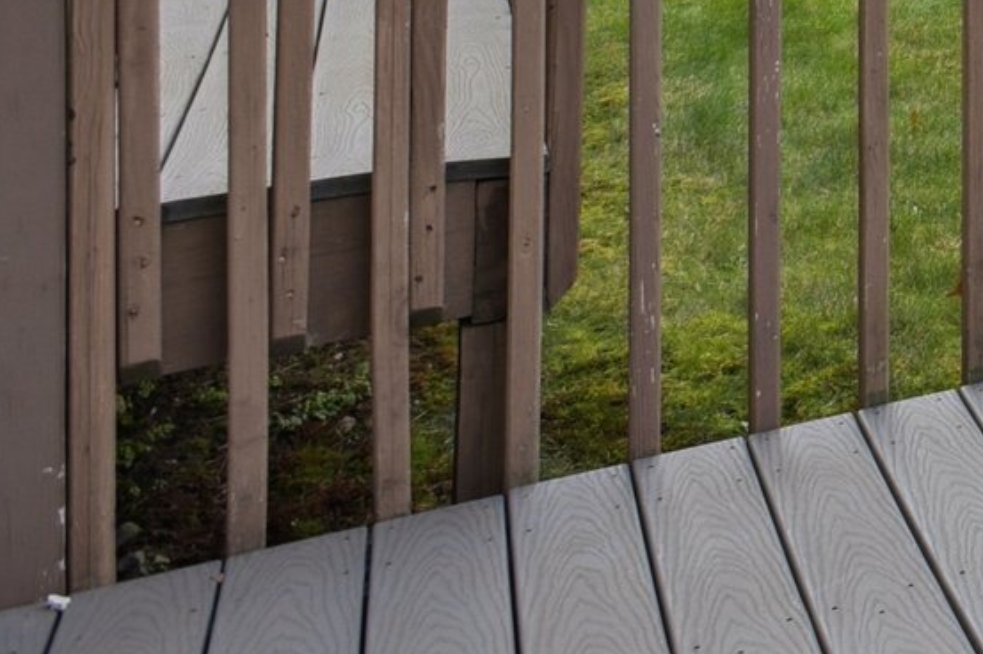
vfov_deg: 18.6
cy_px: -376
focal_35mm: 63
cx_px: 1714
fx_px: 1719
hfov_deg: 21.9
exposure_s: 1/400
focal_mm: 17
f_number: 11
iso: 400
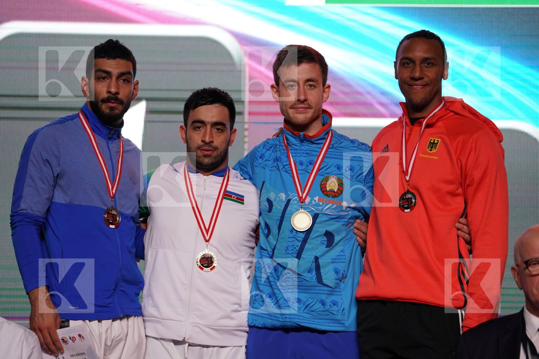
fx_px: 2186
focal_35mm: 146
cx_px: 270
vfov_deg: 9.4
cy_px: 180
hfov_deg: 14.1
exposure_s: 1/250
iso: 1250
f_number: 2.8
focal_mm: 146
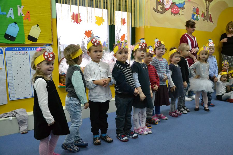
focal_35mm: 32
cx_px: 116
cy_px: 78
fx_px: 204
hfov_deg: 59.5
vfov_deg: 41.7
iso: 3200
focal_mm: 21
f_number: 3.8
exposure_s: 1/160
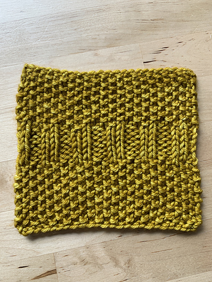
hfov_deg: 53.1
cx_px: 106
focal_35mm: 26
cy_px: 141
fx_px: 212
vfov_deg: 67.3
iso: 40
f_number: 1.8
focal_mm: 4.25
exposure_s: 1/121
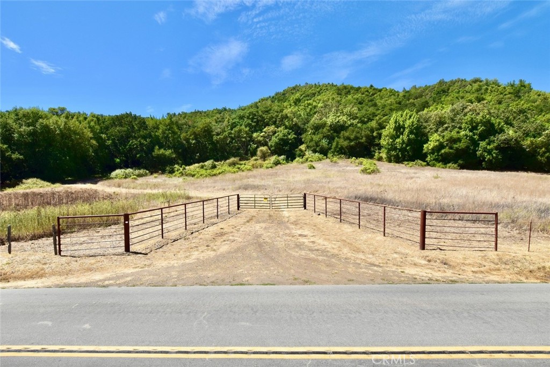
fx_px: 252
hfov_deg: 95.0
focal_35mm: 16
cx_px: 275
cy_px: 184
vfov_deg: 72.1
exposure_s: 1/400
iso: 400
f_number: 11
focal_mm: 11
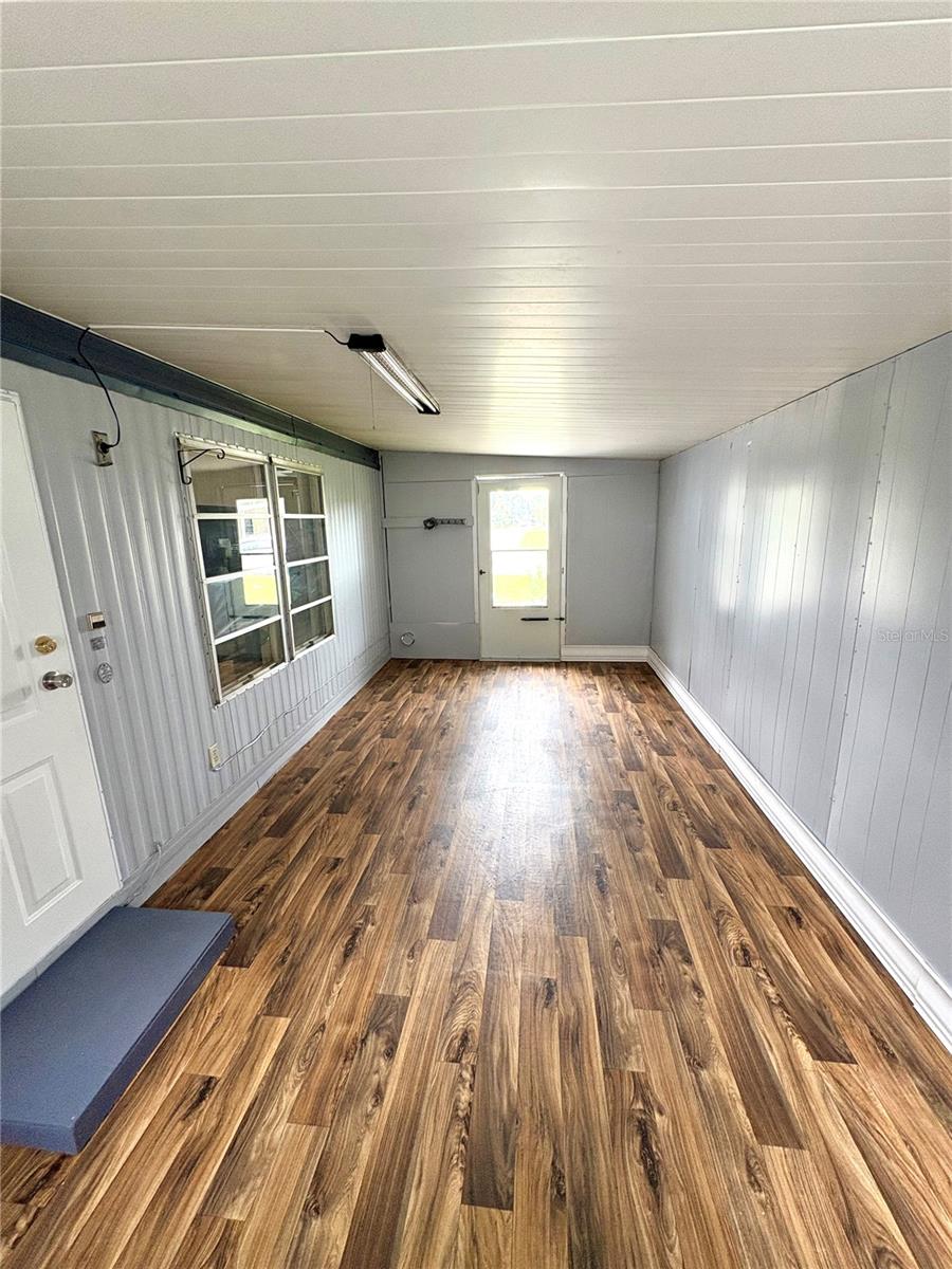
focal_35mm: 14
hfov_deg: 85.7
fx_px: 513
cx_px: 476
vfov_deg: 102.1
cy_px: 634
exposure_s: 1/99
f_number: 2.2
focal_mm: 2.22
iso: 250
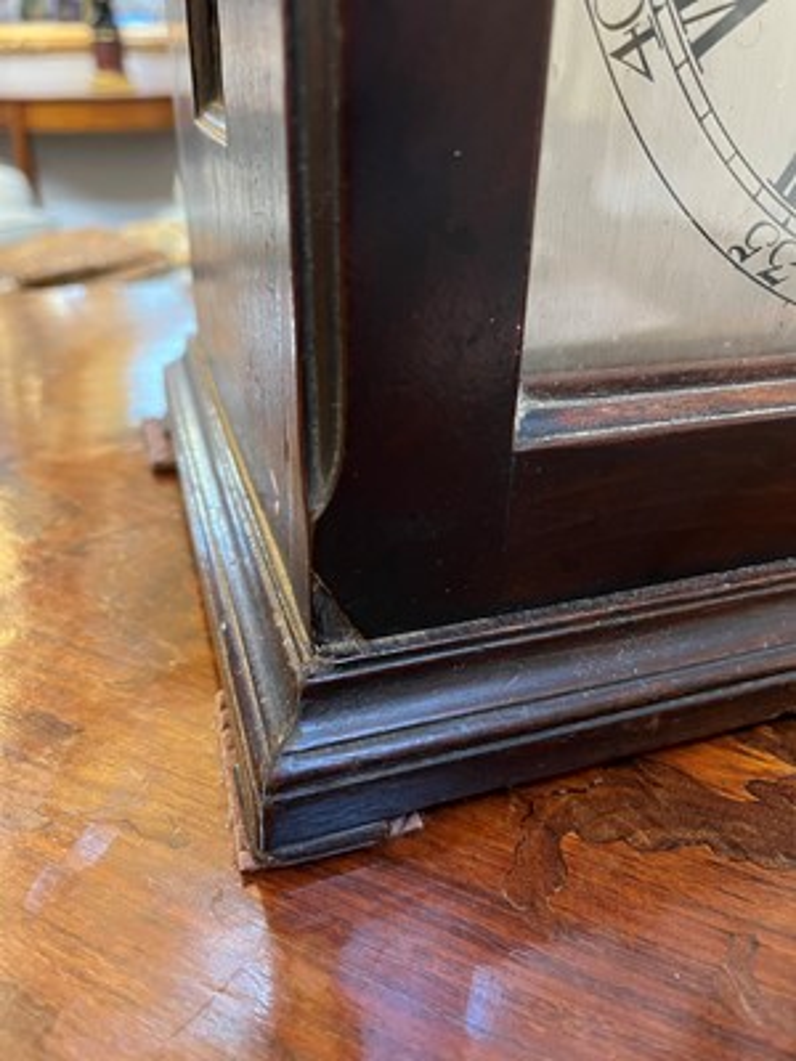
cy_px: 530
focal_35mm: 26
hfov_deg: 53.1
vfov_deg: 67.3
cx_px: 398
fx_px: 797
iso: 500
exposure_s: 1/50
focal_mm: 5.1
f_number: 1.6
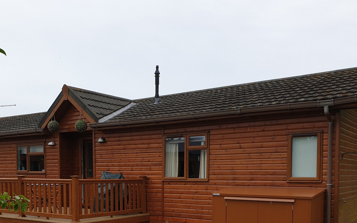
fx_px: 389
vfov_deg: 30.9
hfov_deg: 49.1
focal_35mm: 40
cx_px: 148
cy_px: 191
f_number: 2.4
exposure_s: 1/773
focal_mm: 4.3
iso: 50
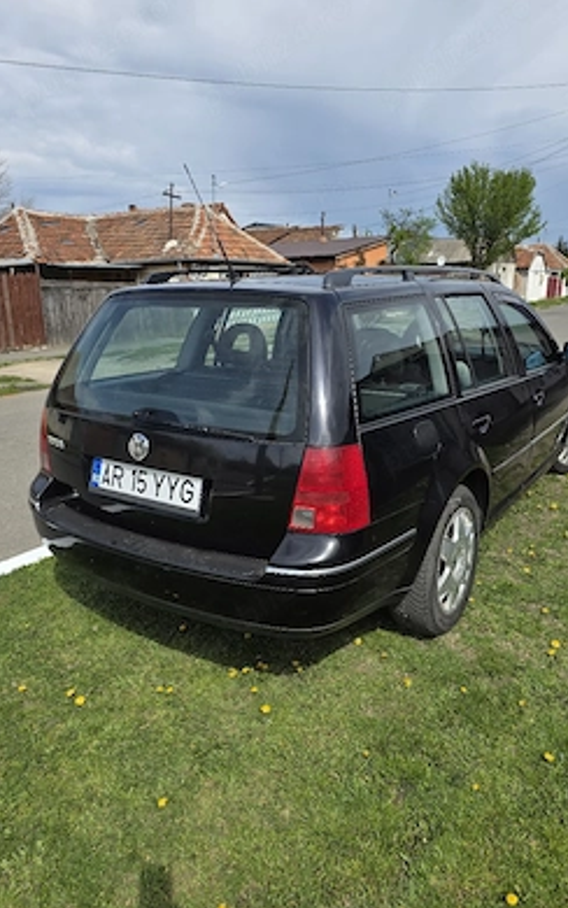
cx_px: 321
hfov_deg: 49.2
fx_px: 619
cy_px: 445
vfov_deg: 72.5
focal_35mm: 25
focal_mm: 6.3
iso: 80
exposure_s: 1/10000
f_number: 1.7
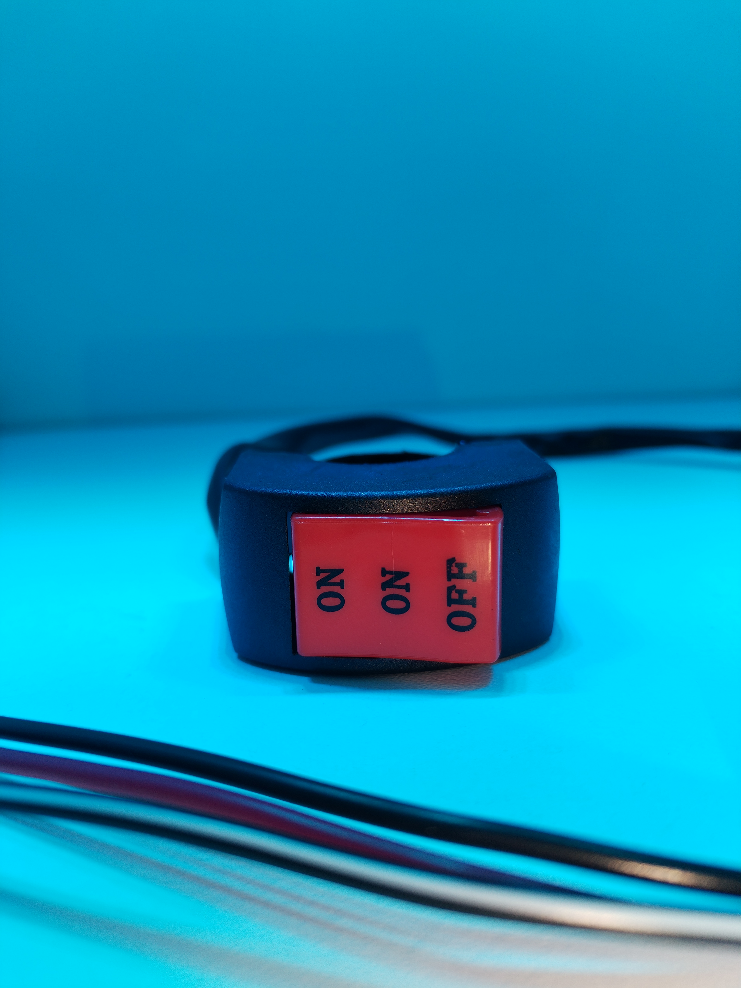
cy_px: 494
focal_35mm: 26
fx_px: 742
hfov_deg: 53.1
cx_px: 370
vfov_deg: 67.3
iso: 126
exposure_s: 1/120
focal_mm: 4.75
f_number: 1.8
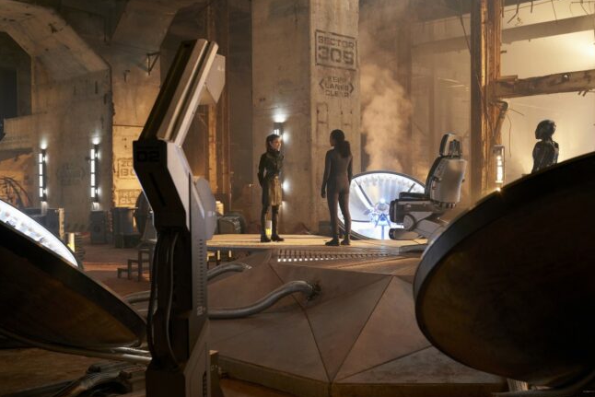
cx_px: 304
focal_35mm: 42
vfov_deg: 31.9
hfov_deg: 46.4
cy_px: 210
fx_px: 694
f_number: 3.2
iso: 3200
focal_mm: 39
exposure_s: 1/100
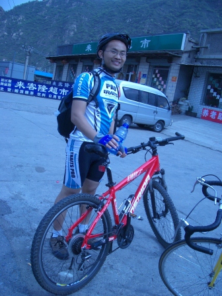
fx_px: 299
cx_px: 111
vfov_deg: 52.6
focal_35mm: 35
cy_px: 148
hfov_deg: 40.7
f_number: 4.3
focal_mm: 5.8
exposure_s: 1/400
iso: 50
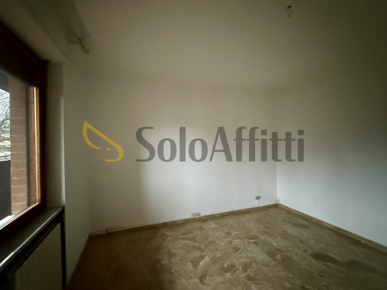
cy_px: 141
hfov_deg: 94.5
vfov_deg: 78.1
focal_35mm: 16
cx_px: 193
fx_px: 179
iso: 1600
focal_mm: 2.22
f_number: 2.2
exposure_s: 1/33
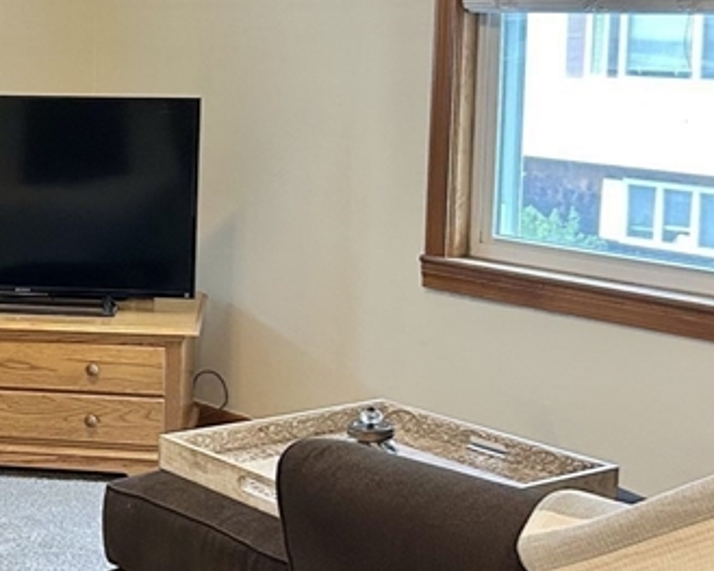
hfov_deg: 23.0
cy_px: 250
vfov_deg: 19.4
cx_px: -33
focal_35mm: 79
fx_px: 1669
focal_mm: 5.7
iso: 200
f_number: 1.5
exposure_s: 1/60
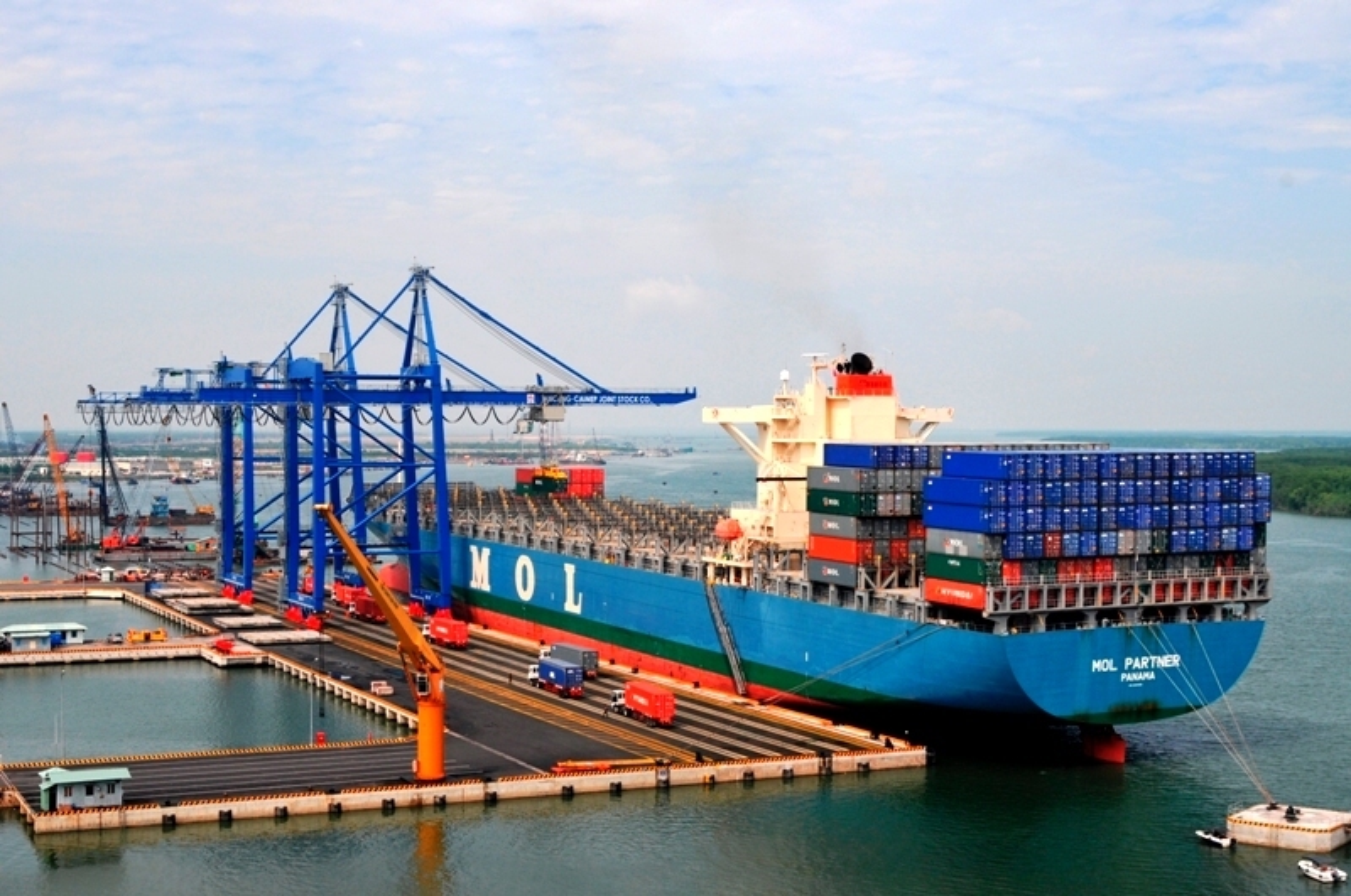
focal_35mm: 52
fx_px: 1967
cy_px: 448
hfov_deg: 37.9
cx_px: 676
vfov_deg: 25.7
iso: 200
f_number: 10
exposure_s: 1/500
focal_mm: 35
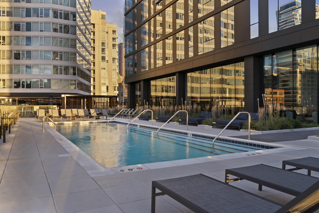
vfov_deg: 45.0
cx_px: 160
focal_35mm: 29
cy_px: 106
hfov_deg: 63.7
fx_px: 257
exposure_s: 1/3
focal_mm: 29
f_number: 16
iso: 200
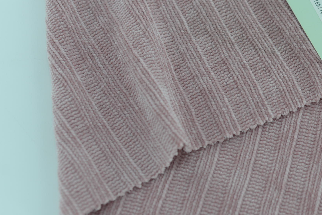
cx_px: 275
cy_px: 74
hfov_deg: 22.2
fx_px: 805
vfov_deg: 15.2
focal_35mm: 90
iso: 100
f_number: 3.5
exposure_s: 1/200
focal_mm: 50
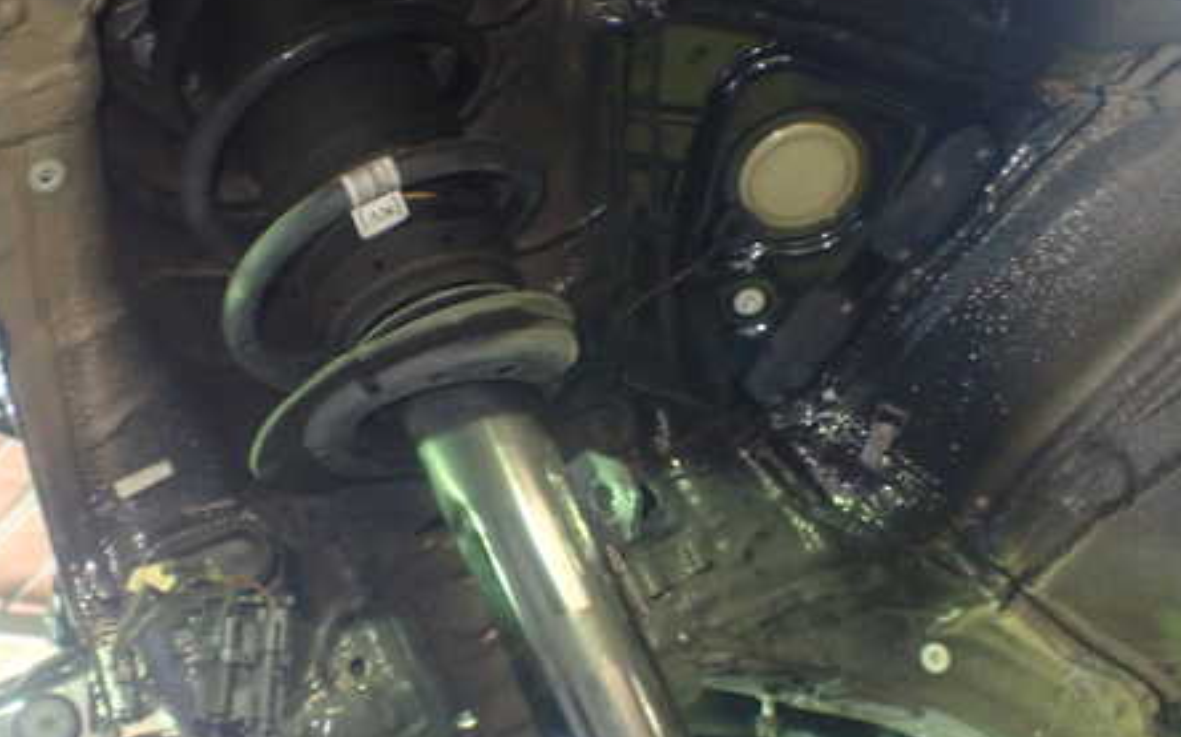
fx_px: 1383
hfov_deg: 46.0
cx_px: 468
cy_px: 407
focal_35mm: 43
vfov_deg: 29.8
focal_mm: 5.4
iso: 1000
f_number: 2.3
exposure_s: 1/30
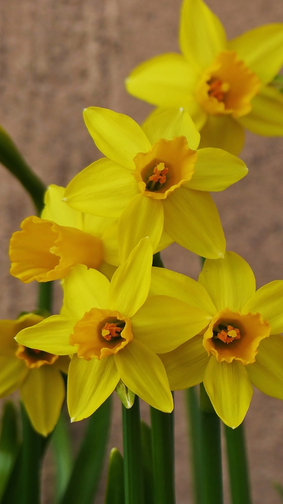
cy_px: 243
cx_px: 177
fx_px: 9092
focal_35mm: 681
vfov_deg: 3.2
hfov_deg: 1.8
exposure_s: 1/500
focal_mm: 108
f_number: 4
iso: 100
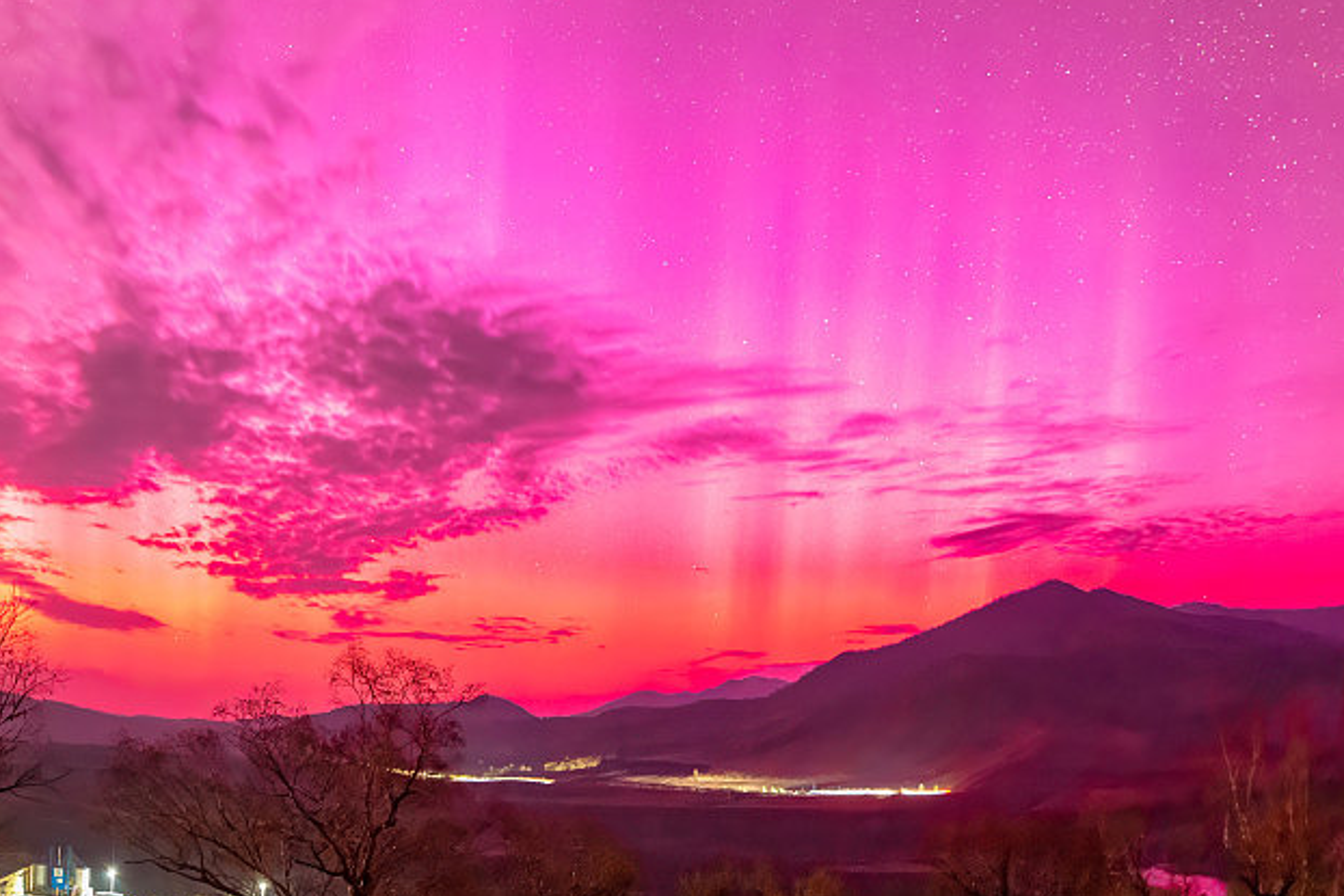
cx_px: 622
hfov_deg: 89.8
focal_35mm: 18
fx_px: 672
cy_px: 446
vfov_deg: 67.4
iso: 3200
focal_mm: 14
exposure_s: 6
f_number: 1.8
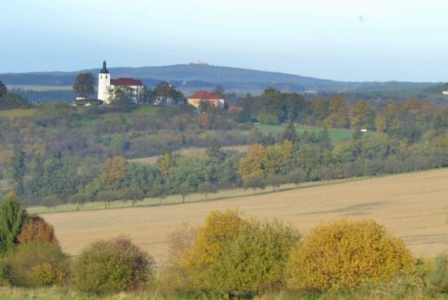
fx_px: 1029
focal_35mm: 82
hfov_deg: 24.6
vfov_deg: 16.6
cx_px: 224
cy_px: 150
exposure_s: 1/80
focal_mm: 55
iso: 200
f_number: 11
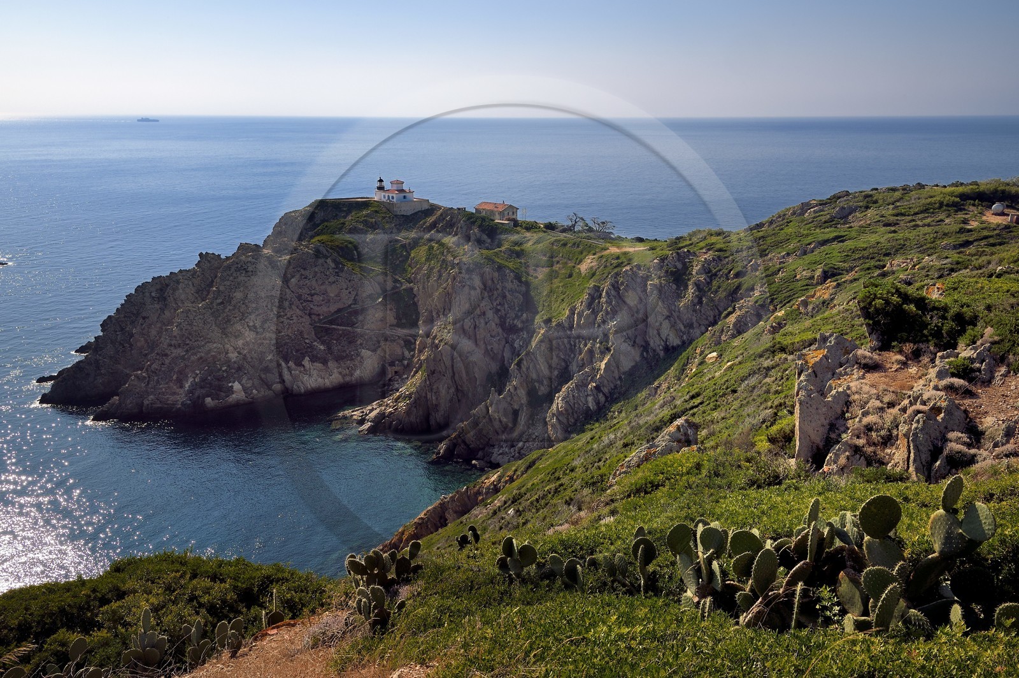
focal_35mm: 29
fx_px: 820
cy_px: 339
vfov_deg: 44.9
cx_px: 510
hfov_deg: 63.7
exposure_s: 1/200
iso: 200
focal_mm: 29
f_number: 18
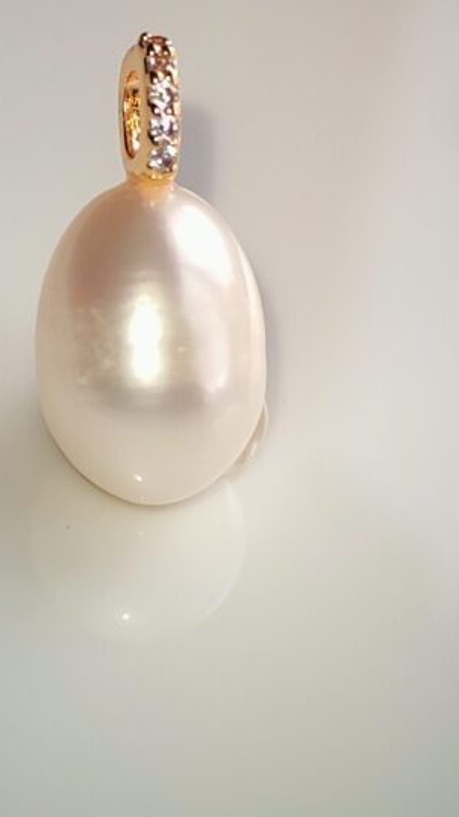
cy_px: 314
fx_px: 2381
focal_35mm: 110
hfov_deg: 11.0
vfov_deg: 19.4
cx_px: 130
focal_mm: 5.52
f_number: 1.95
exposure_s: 1/100
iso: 50
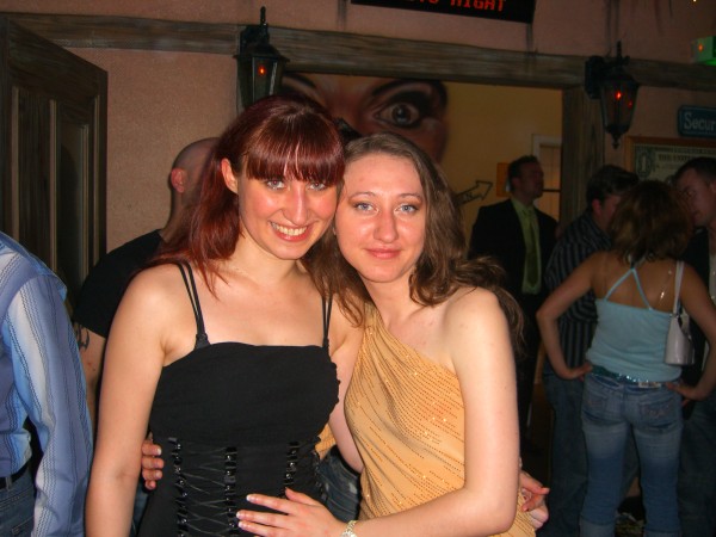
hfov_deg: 49.0
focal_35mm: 38
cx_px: 358
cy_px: 268
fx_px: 786
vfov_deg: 37.7
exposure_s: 1/60
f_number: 2.8
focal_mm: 7.9
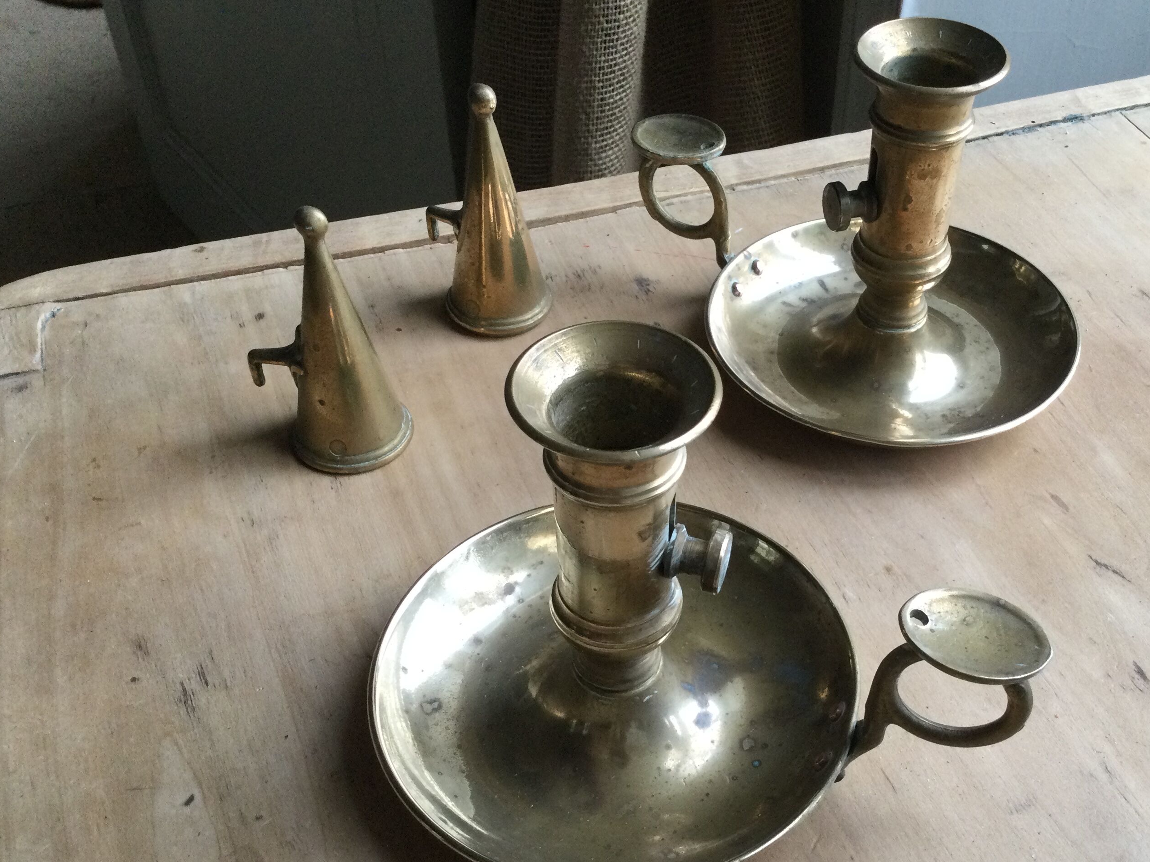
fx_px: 1329
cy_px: 474
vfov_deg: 35.9
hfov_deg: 46.5
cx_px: 695
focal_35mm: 40
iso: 50
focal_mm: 3.3
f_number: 2.4
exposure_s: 1/33
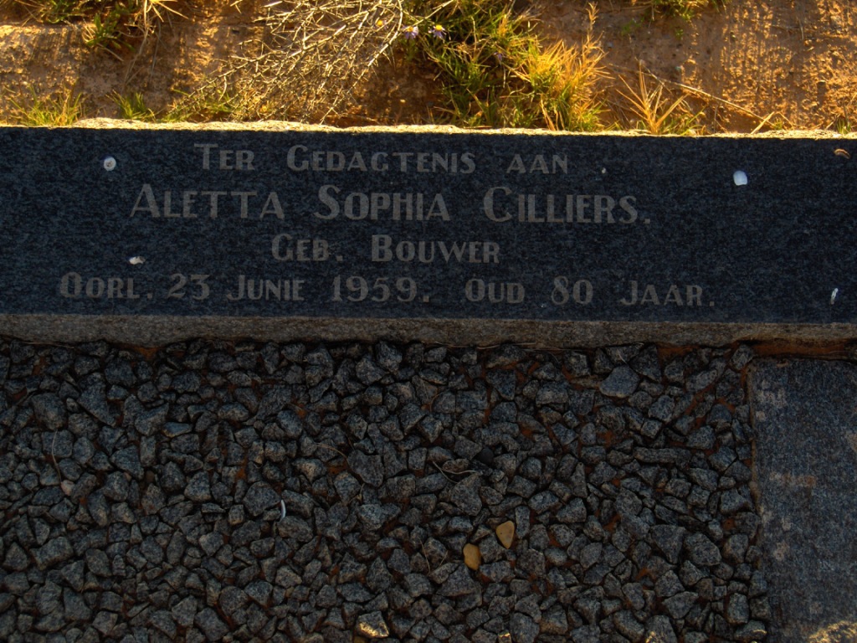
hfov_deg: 27.8
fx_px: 1733
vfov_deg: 21.0
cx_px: 428
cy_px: 322
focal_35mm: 70
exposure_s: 1/157
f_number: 3.5
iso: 137
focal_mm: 14.3
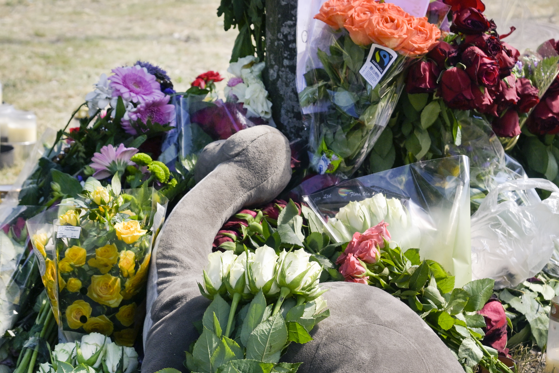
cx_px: 308
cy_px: 245
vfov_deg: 12.6
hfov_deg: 18.8
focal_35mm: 109
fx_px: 1692
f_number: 6.3
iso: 500
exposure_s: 1/1000
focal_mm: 48
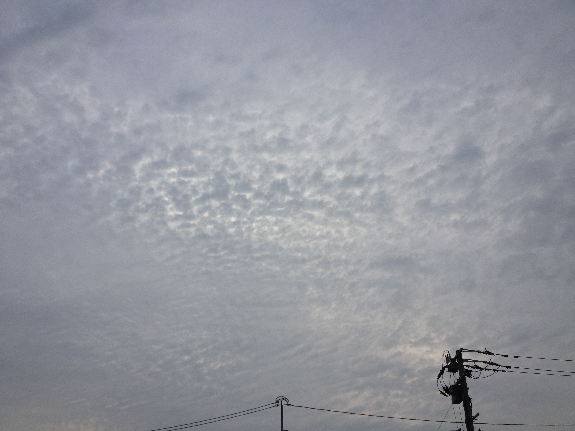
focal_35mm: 35
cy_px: 216
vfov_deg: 40.7
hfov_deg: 52.6
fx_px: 581
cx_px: 288
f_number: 2.4
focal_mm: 4.28
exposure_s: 1/1577
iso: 64
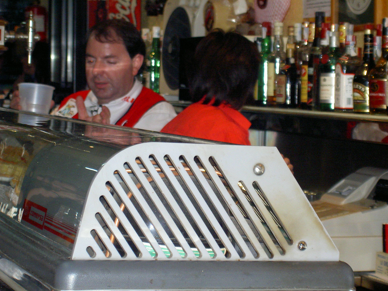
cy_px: 145
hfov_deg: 16.8
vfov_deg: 12.7
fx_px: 1312
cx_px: 195
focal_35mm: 117
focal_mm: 24
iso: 100
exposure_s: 1/89.3
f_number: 4.9
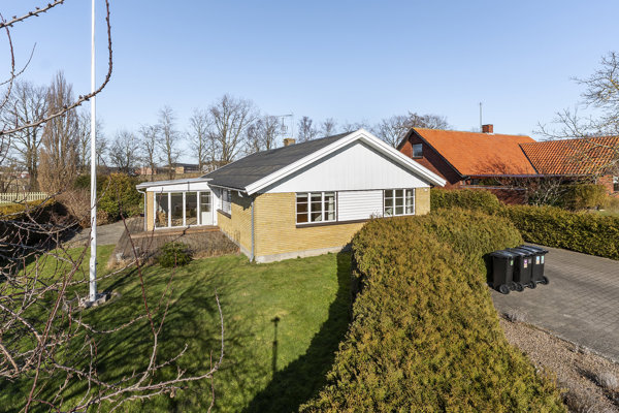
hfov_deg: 91.9
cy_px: 206
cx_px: 310
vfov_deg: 69.2
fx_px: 299
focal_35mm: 17
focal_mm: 11.6
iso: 200
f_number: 8
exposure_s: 1/400
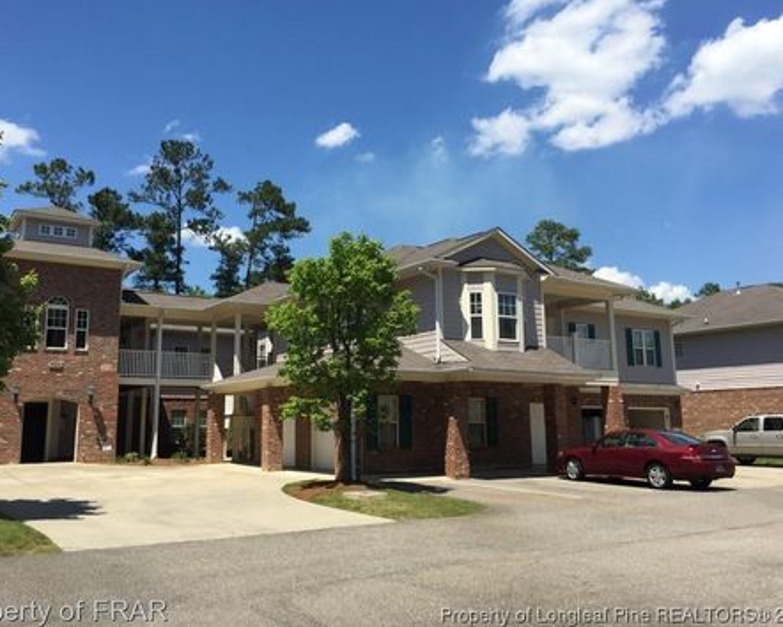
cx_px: 377
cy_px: 302
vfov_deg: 45.8
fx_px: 742
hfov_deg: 55.6
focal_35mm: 32
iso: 32
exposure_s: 1/1883
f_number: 2.2
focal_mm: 4.15
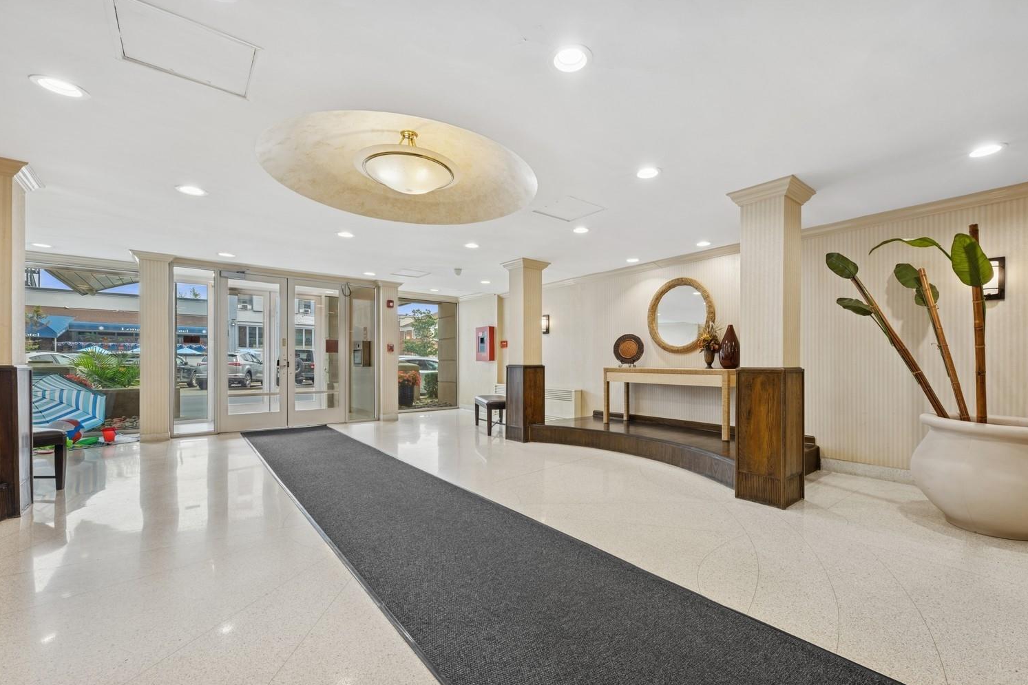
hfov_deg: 100.3
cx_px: 548
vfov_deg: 77.2
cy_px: 363
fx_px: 428
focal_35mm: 15
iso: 100
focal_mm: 14
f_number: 11
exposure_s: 1/6
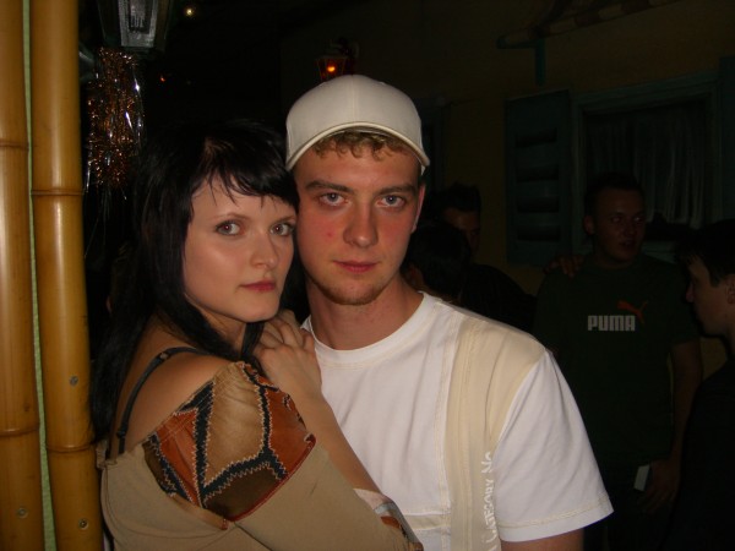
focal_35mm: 38
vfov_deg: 37.7
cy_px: 276
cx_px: 368
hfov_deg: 49.0
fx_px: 807
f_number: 2.8
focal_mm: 7.9
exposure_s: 1/60
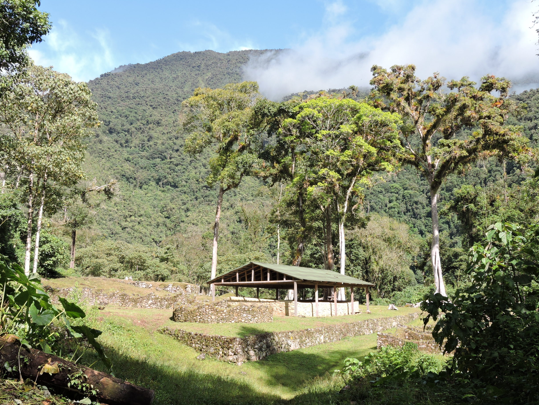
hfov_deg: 44.8
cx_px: 271
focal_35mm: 42
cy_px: 201
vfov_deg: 34.4
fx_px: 654
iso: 100
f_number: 3.8
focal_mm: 7.2
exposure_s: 1/320
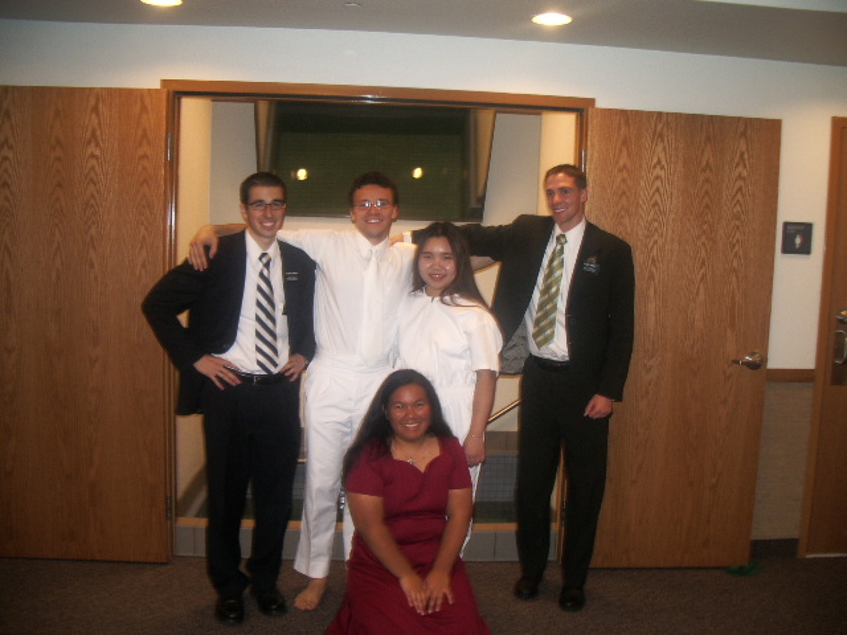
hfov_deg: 52.6
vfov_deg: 40.7
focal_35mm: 35
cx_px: 424
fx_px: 856
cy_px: 318
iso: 100
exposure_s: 1/40
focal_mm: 5.8
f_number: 2.6
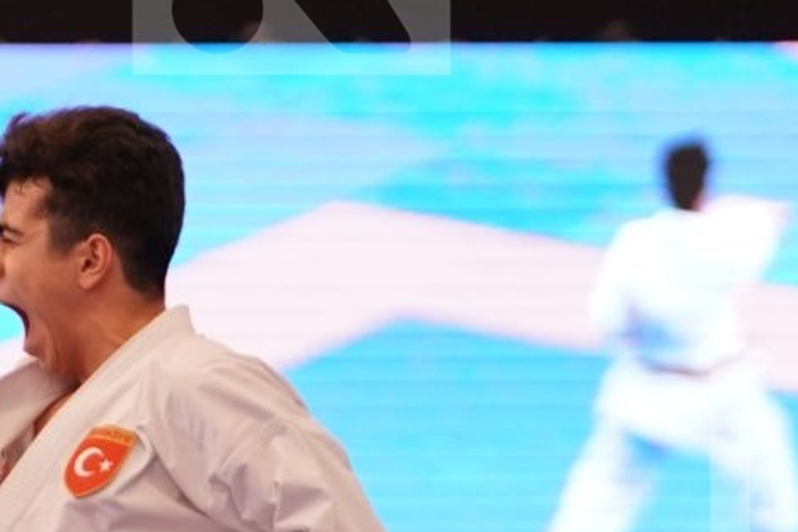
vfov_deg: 2.1
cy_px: 523
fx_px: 14562
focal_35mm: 657
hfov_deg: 3.1
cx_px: 292
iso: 800
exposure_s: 1/500
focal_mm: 114
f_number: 2.8
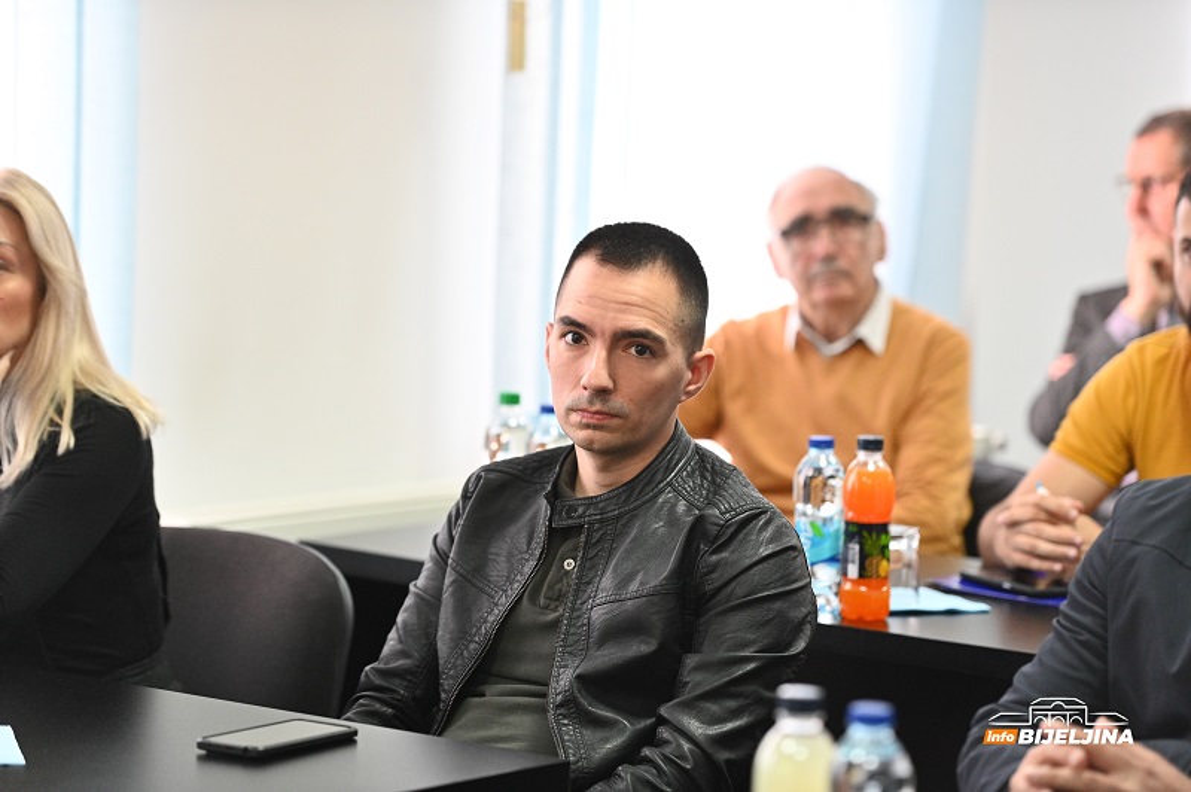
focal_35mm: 130
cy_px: 396
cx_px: 596
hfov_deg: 15.8
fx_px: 4297
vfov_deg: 10.5
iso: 2500
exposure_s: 1/320
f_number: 2.8
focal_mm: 130
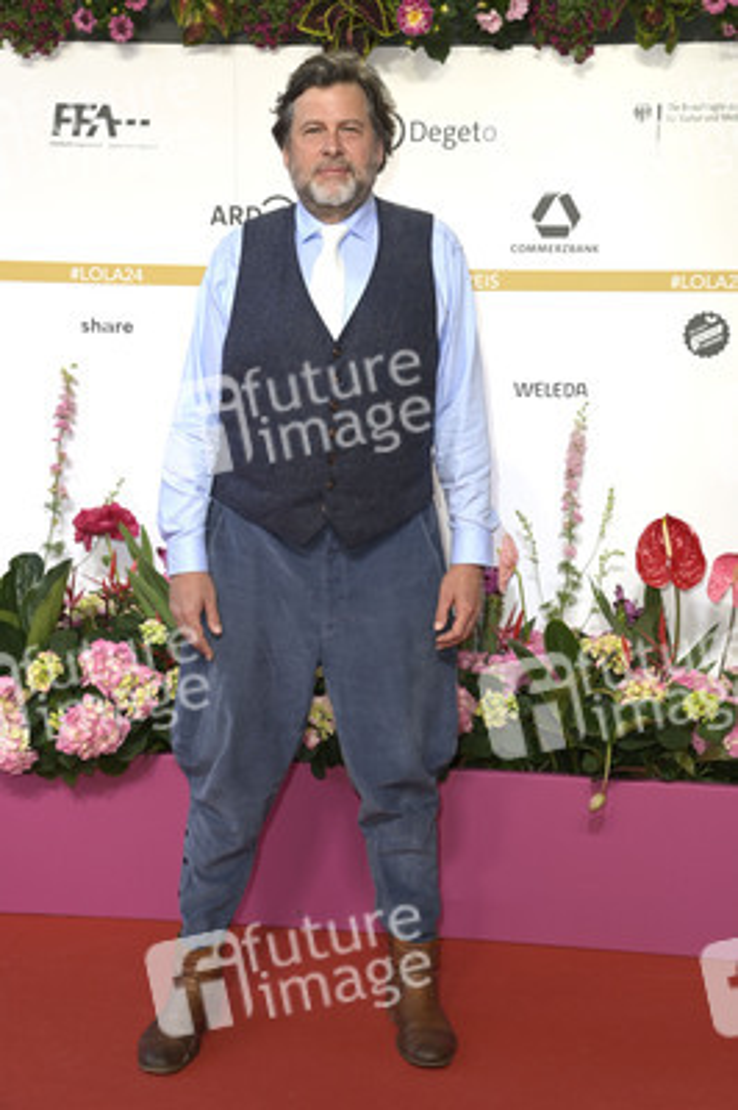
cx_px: 369
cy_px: 555
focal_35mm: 58
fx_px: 1786
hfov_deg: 23.3
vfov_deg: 34.5
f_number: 5
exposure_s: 1/250
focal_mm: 58
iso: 640
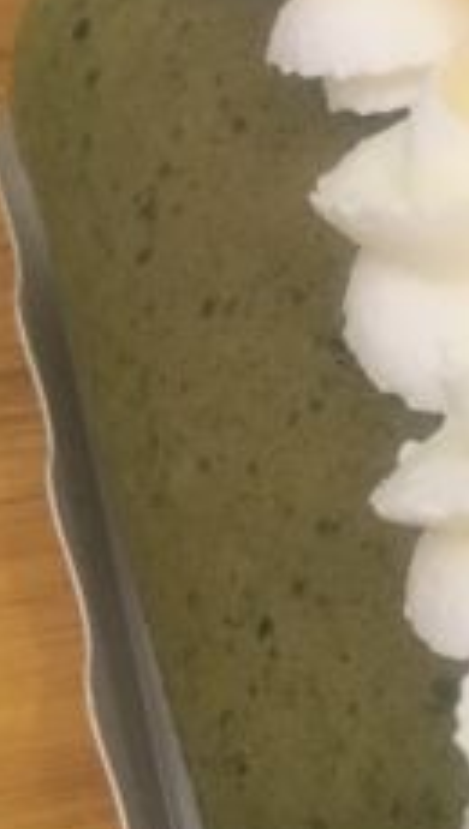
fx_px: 2115
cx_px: 673
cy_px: 414
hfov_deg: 12.1
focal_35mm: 96
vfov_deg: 22.2
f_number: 2.2
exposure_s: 1/17
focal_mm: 4.15
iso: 200
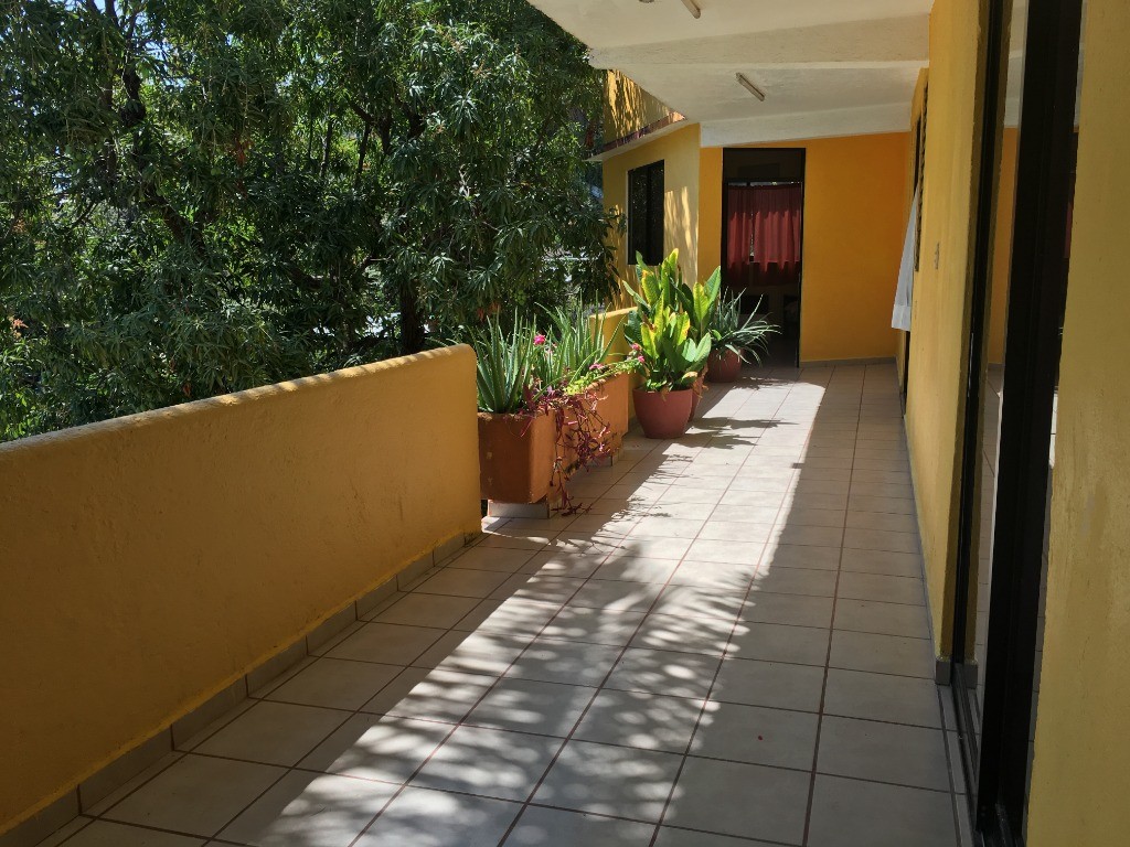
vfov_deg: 48.2
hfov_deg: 61.7
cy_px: 424
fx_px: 947
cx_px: 565
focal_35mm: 29
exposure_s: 1/718
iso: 25
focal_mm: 4.15
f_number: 2.2
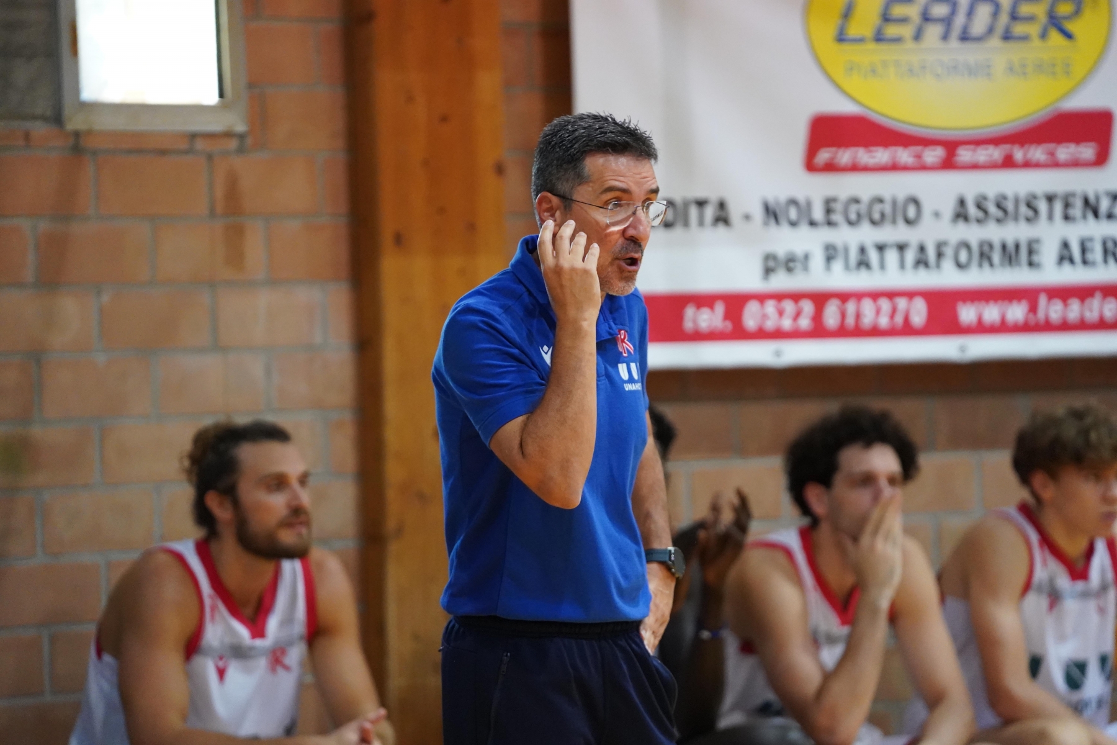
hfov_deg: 10.3
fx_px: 6205
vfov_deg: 6.9
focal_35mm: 200
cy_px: 372
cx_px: 558
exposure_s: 1/1000
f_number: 3.2
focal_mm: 200
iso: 8000
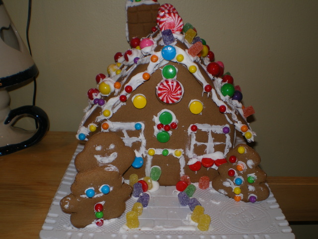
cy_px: 120
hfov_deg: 49.0
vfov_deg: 37.7
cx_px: 159
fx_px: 349
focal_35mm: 38
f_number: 4.6
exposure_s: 1/30
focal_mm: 6.3
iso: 64
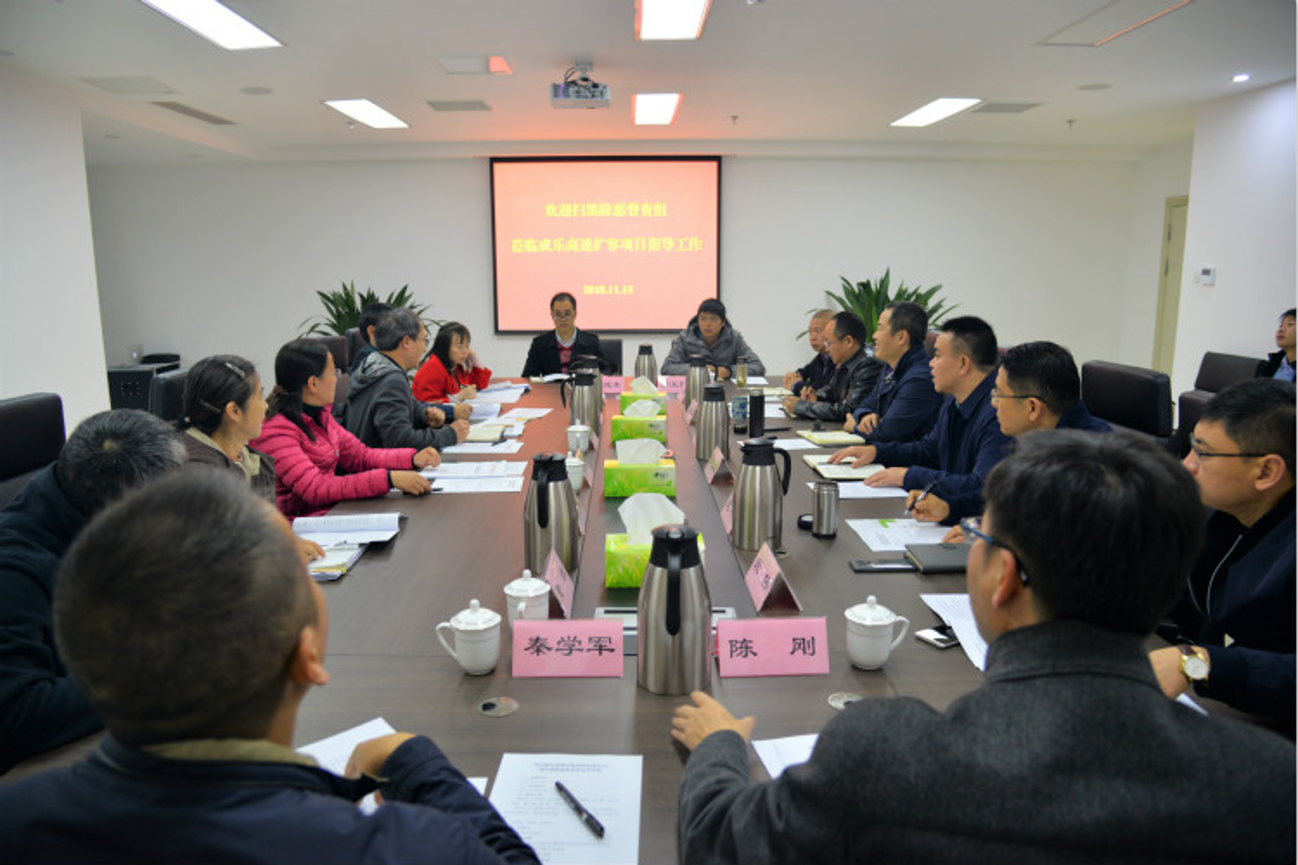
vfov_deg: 53.1
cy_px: 432
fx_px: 865
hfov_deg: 73.7
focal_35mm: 24
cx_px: 649
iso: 800
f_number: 4
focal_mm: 24
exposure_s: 1/60
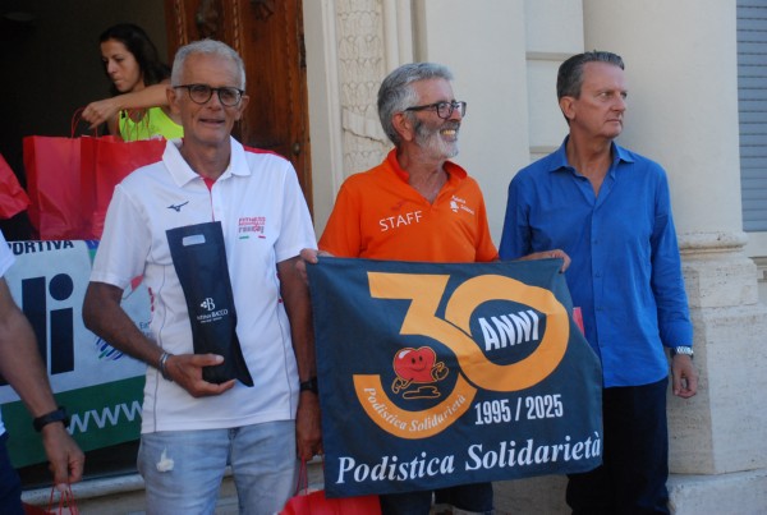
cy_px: 258
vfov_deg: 22.7
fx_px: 1281
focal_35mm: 60
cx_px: 384
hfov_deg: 33.3
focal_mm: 40
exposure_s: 1/1000
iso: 1000
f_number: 4.5
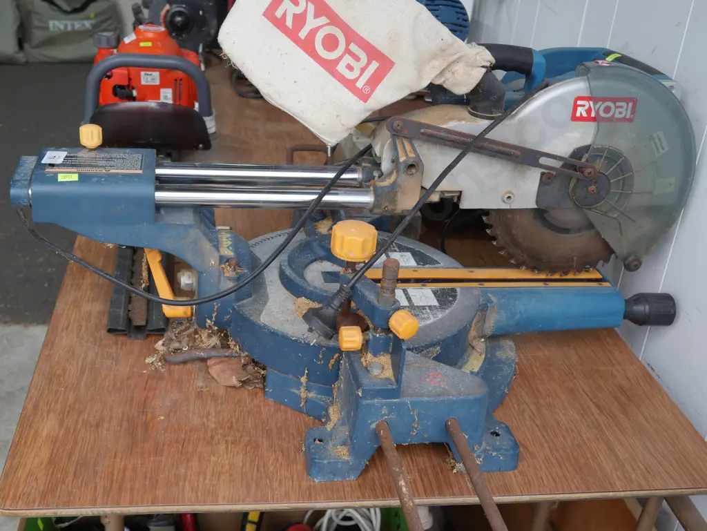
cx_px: 354
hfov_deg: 46.8
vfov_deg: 36.0
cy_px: 266
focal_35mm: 40
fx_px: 817
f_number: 5
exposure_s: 1/125
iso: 200
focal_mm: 20
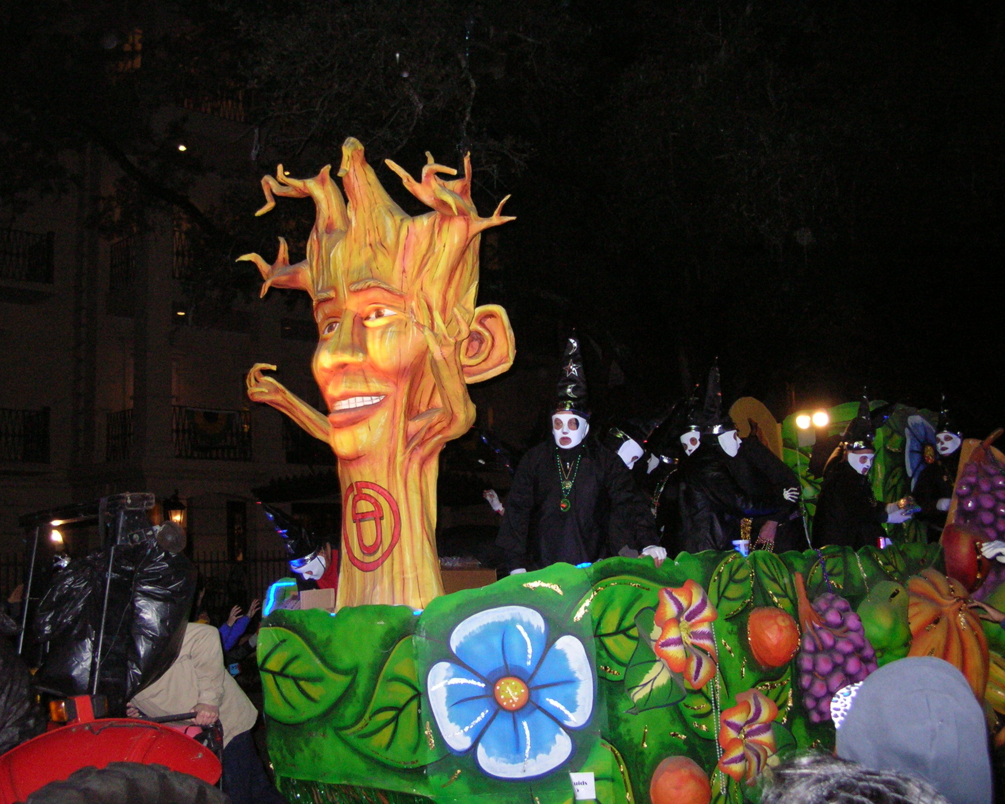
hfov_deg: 47.9
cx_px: 479
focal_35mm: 38
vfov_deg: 39.2
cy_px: 405
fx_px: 1130
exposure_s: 1/60.1
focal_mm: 6
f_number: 2.7
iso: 197
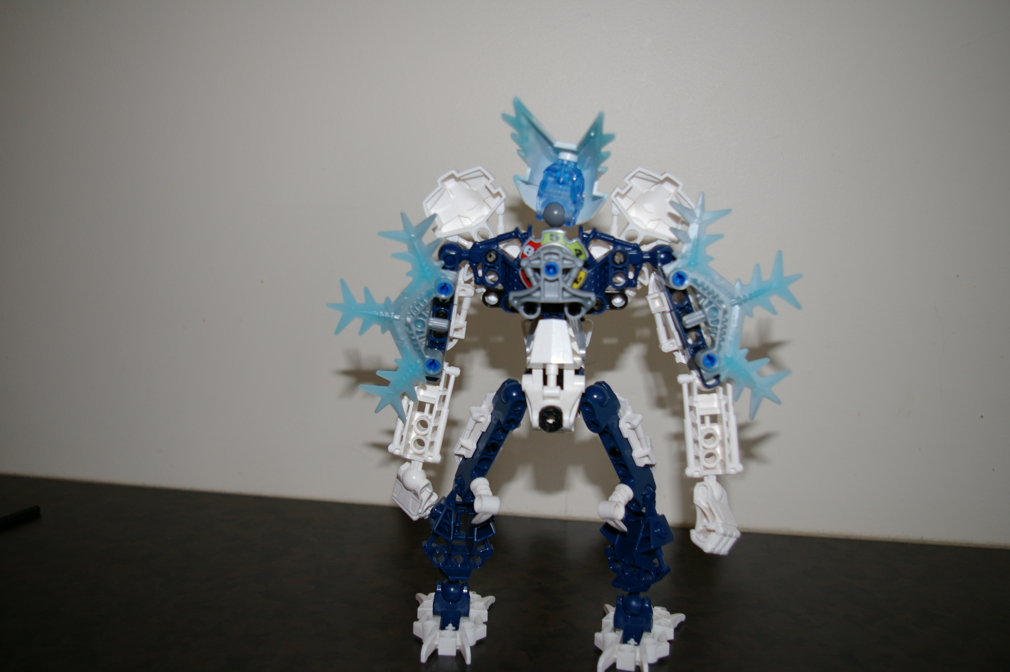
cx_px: 505
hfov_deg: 55.1
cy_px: 336
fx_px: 967
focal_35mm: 34
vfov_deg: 38.3
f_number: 4
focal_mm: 23
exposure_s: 1/45
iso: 200
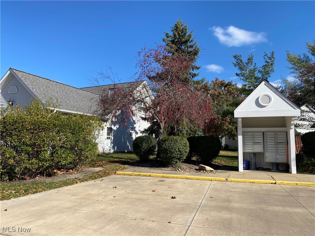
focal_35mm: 26
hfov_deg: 67.3
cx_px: 158
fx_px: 237
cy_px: 118
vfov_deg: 53.1
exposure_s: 1/2688
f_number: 1.8
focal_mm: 4.25
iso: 32
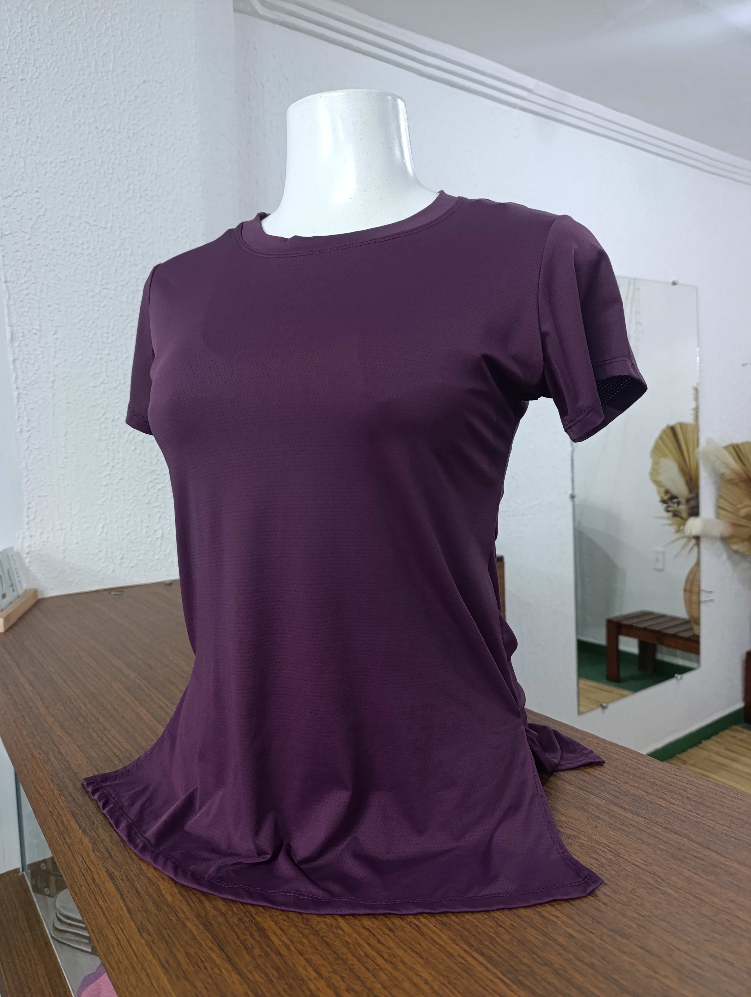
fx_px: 664
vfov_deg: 73.8
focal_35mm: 23
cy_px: 498
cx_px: 376
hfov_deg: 59.0
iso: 1600
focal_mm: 6.14
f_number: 1.6
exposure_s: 1/60
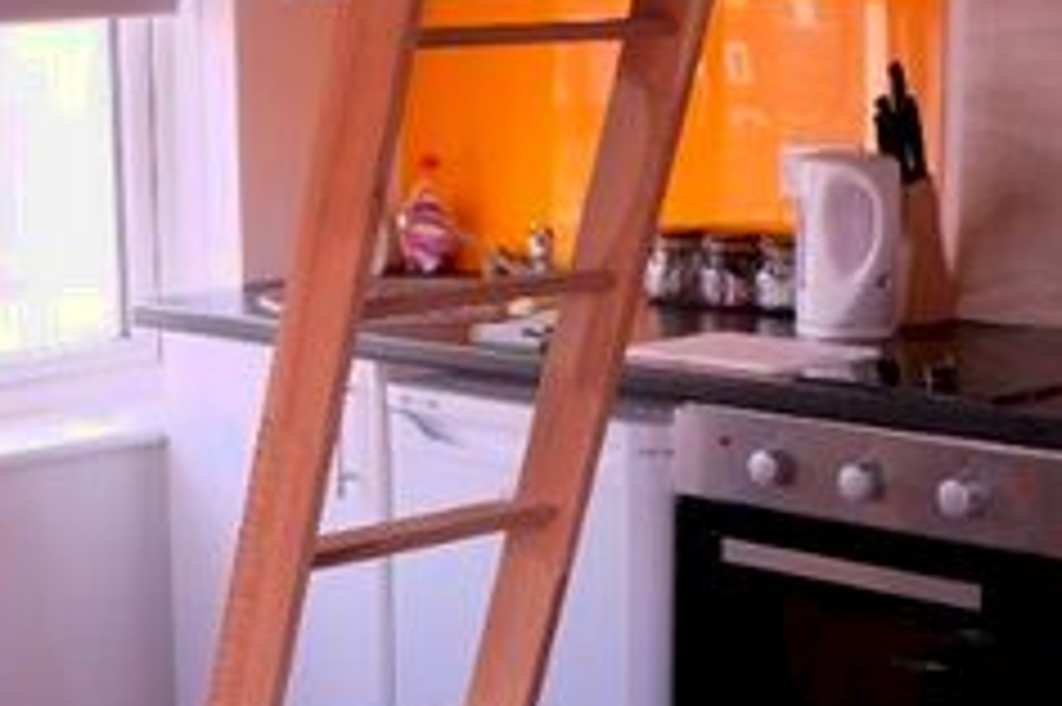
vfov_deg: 15.8
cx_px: 162
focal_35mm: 86
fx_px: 2535
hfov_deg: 23.2
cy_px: 564
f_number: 3.2
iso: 400
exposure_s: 1/60
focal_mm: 19.6
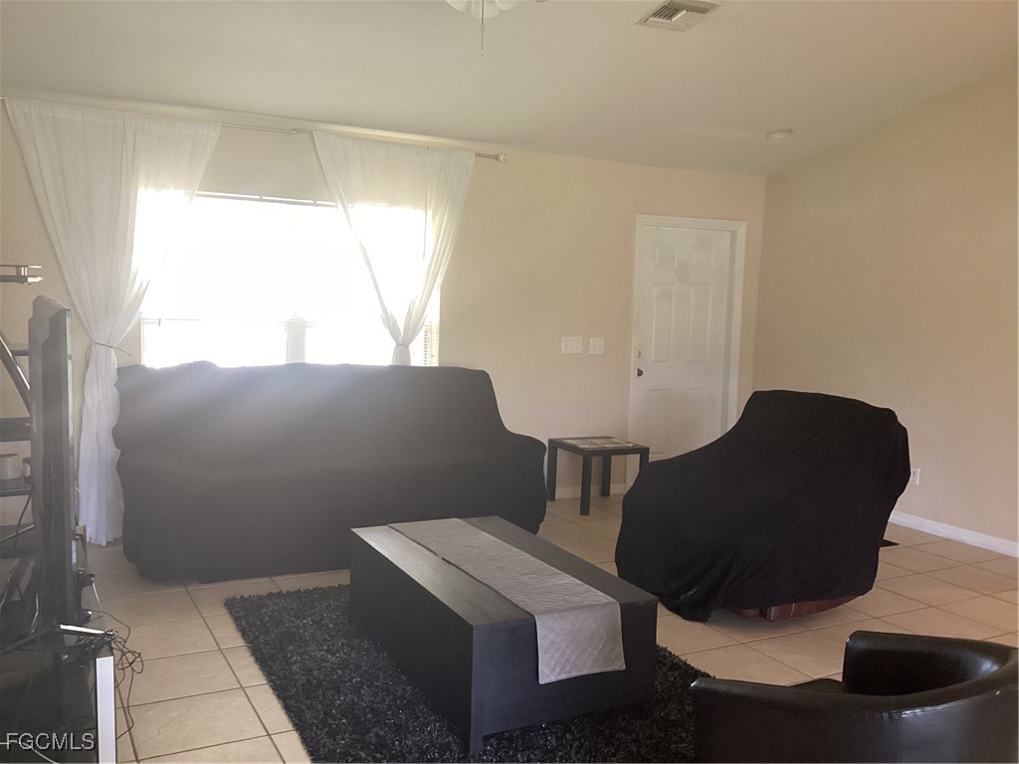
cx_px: 510
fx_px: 913
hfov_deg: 58.4
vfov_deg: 45.4
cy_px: 382
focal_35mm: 31
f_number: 2.4
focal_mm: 3.3
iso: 250
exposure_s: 1/60
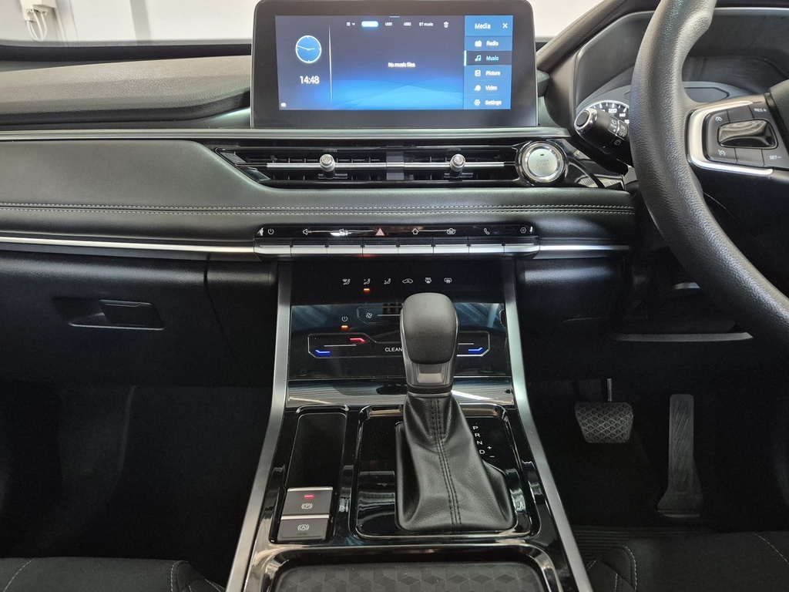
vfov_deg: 58.9
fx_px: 524
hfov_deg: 73.9
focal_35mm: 23
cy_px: 296
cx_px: 394
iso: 1600
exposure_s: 1/50
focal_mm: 5.4
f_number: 1.8
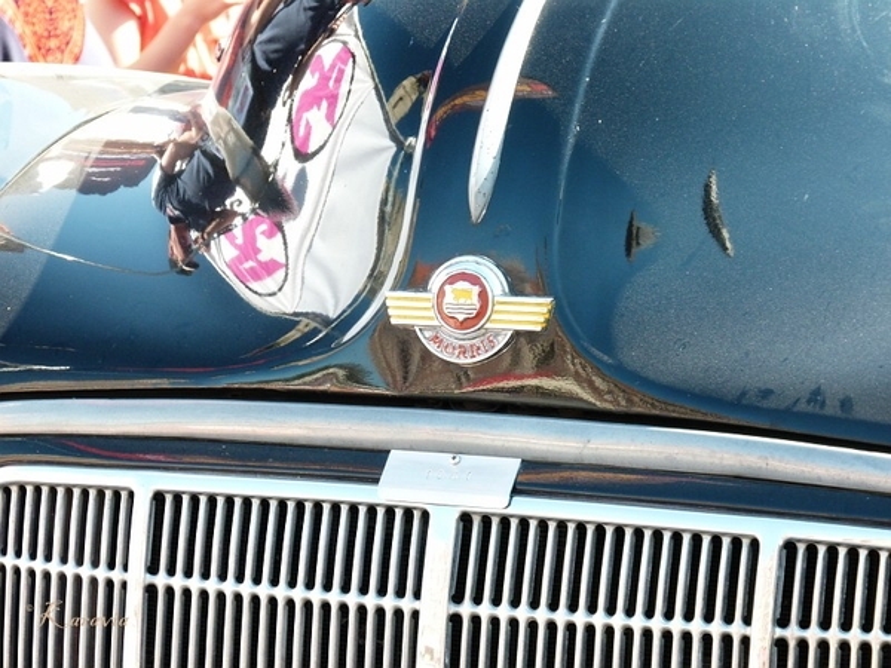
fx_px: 5019
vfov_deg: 7.6
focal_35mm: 195
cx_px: 446
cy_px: 334
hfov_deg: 10.1
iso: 100
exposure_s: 1/100
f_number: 3.8
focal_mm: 35.2
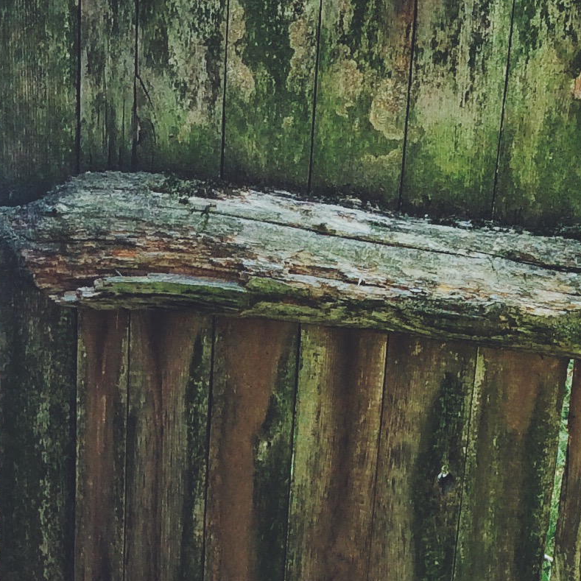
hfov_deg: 16.2
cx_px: 43
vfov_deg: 15.4
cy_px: 818
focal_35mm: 106
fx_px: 2013
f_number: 2.2
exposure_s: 1/120
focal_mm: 4.15
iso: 64
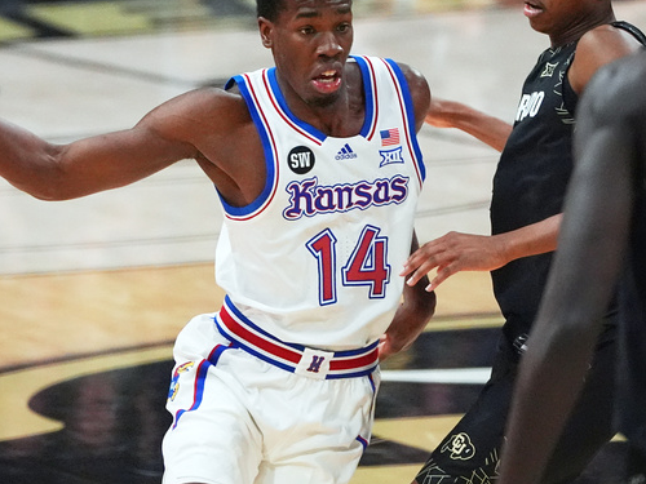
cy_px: 308
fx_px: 10693
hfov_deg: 3.5
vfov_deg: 2.6
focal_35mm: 573
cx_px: 244
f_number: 5.6
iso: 8000
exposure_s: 1/1250
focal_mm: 291
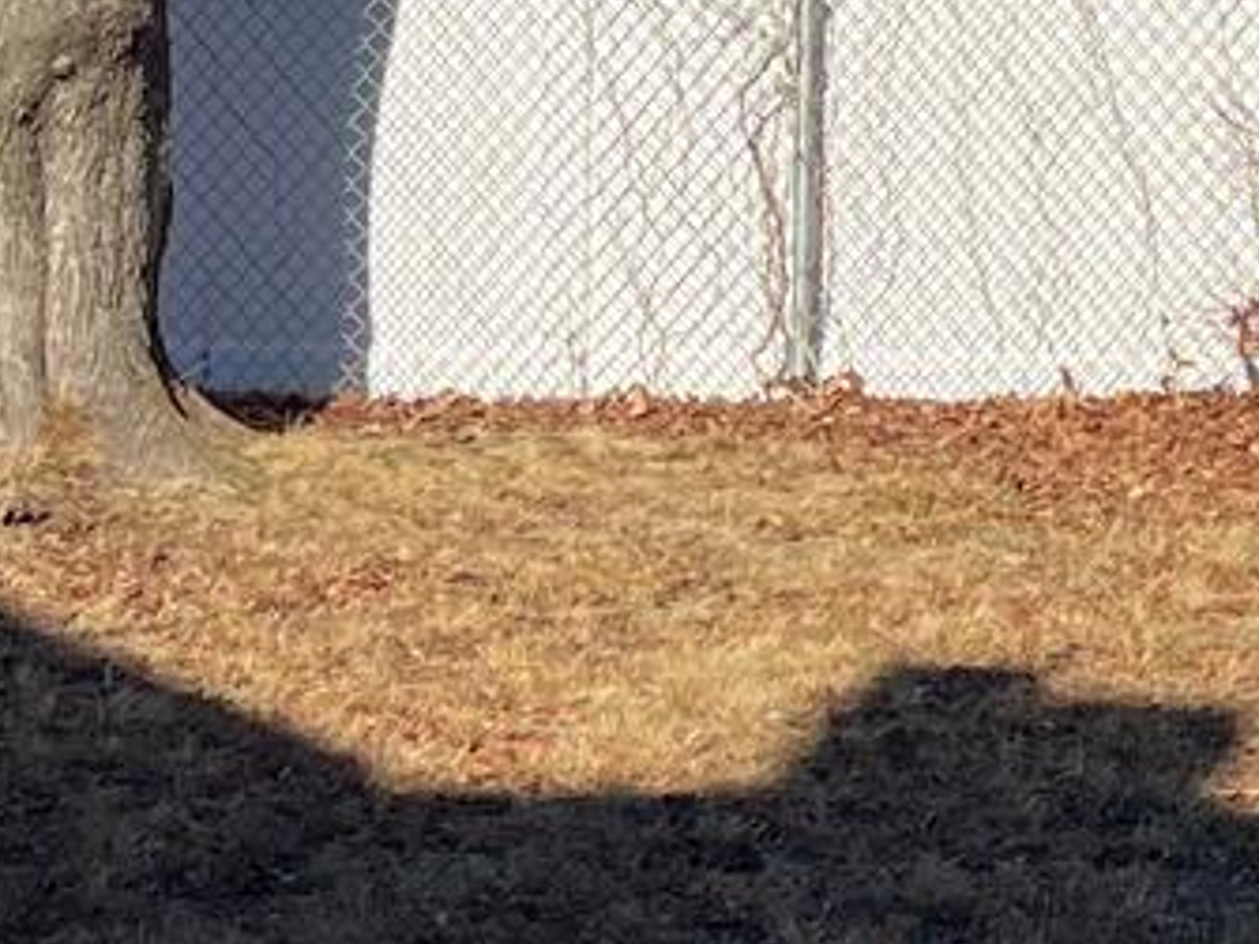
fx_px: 5781
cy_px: 346
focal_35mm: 159
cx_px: 1898
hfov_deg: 11.9
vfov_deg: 9.3
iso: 50
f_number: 1.6
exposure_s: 1/2825
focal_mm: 5.1
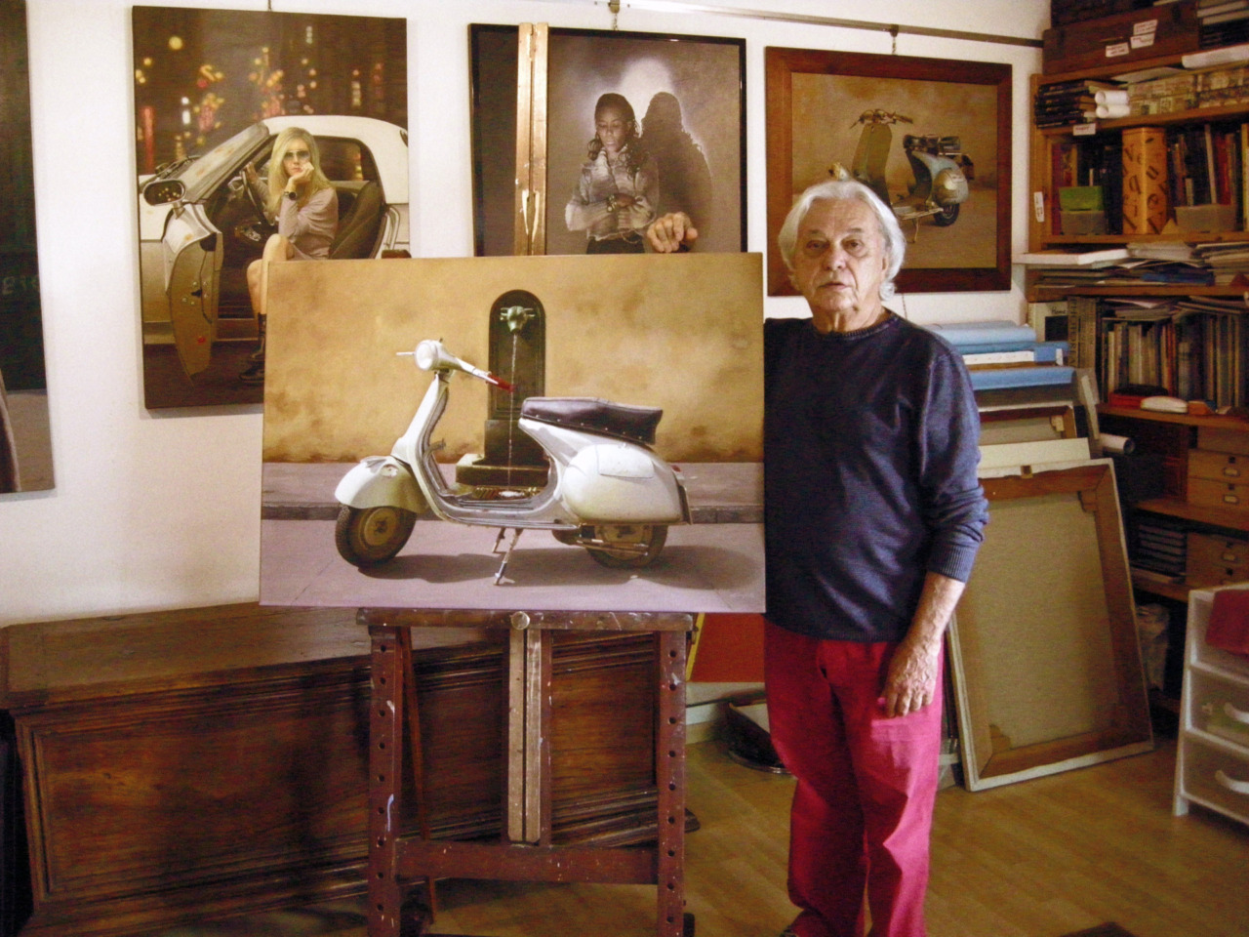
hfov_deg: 51.4
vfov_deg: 39.7
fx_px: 1299
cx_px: 624
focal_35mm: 36
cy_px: 468
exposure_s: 1/82.6
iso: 1600
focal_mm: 7.5
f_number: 2.7
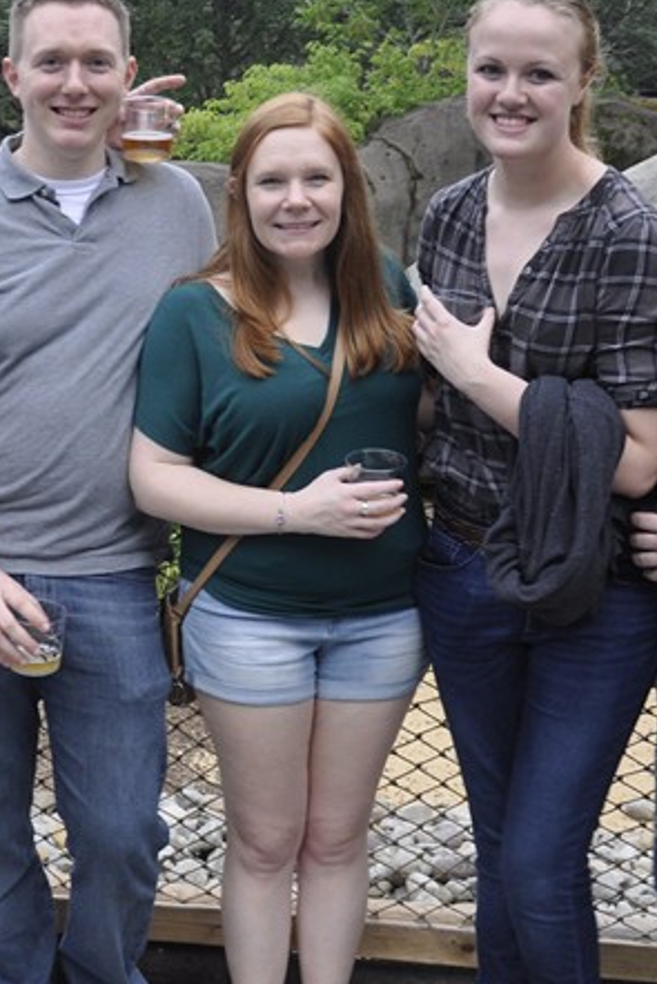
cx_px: 163
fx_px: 1668
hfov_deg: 22.1
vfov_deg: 32.8
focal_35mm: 61
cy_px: 405
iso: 400
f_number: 3.5
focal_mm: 18
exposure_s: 1/50
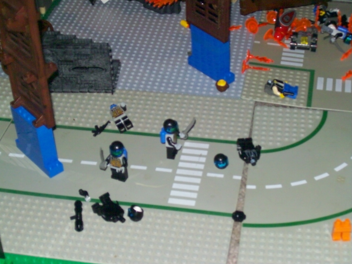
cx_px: 176
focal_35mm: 70
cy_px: 132
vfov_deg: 21.0
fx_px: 712
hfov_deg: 27.8
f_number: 3.8
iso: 160
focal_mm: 11.6
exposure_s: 1/97.2
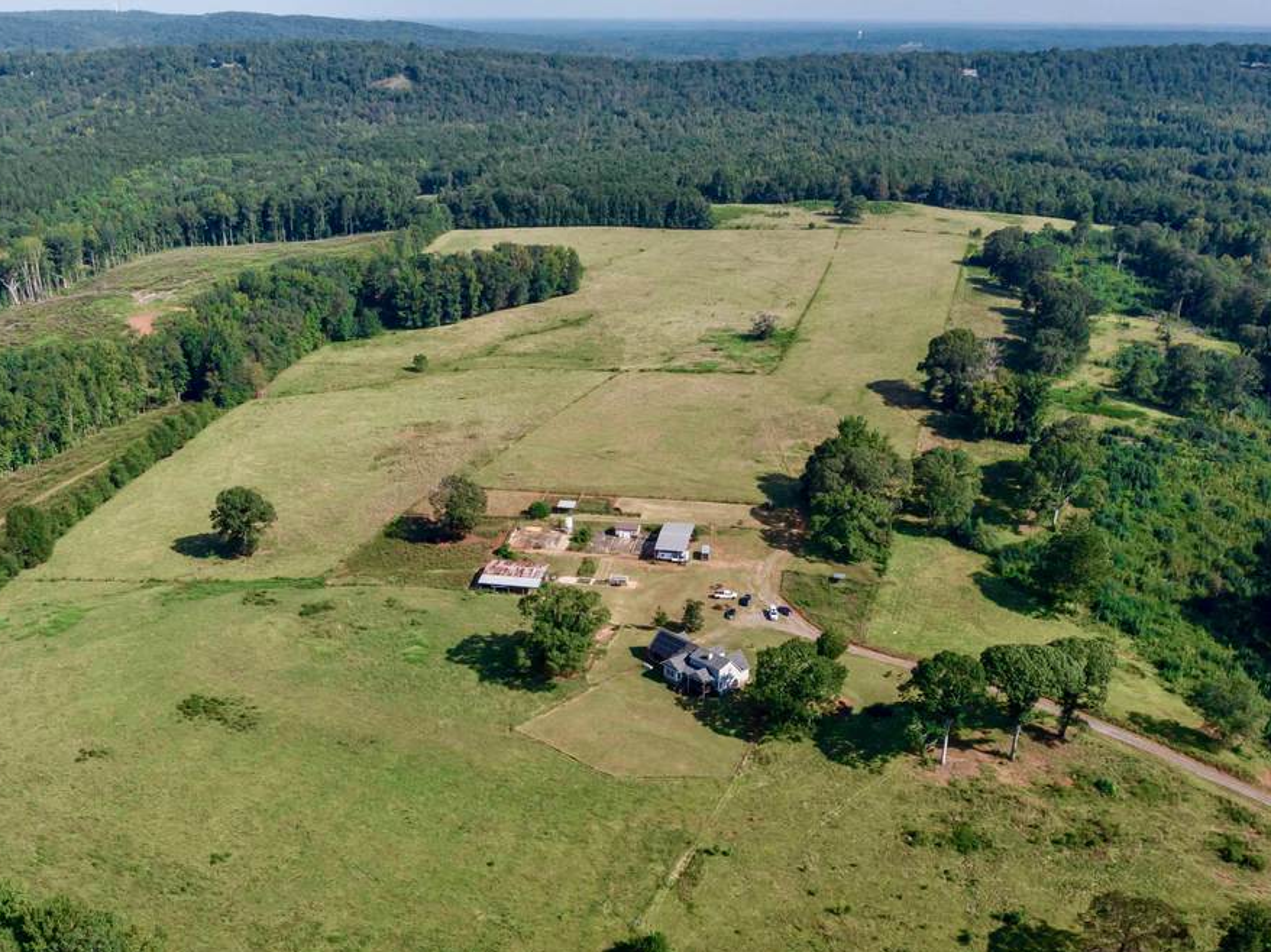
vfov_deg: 39.8
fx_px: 1285
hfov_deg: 52.6
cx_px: 579
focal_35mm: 35
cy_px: 692
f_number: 10
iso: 100
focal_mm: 12.29
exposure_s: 1/200
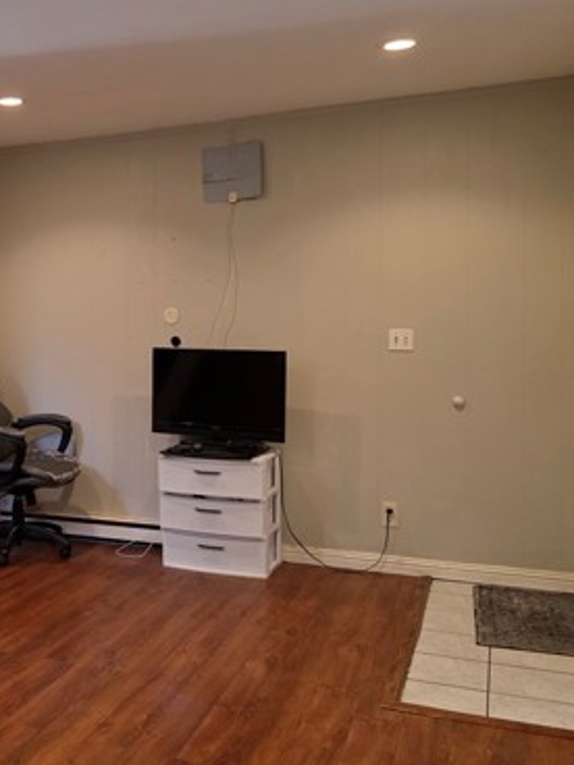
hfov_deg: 33.8
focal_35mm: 40
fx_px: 884
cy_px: 343
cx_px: 44
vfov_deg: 46.7
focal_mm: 6.3
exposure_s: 1/120
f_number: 1.7
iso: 640
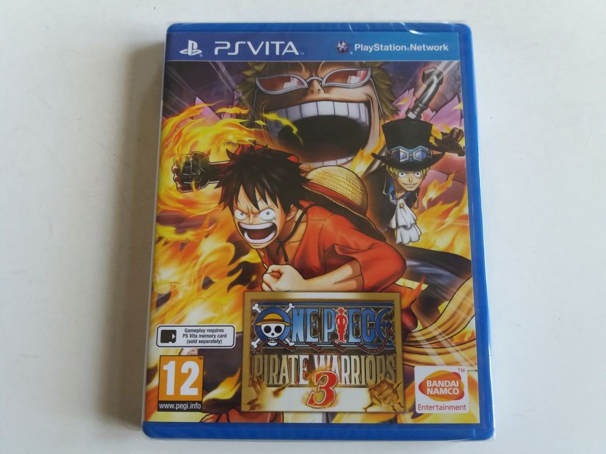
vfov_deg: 49.7
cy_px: 227
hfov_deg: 63.4
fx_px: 490
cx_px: 303
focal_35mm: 28
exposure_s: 1/33
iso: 160
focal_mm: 3.7
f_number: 1.9
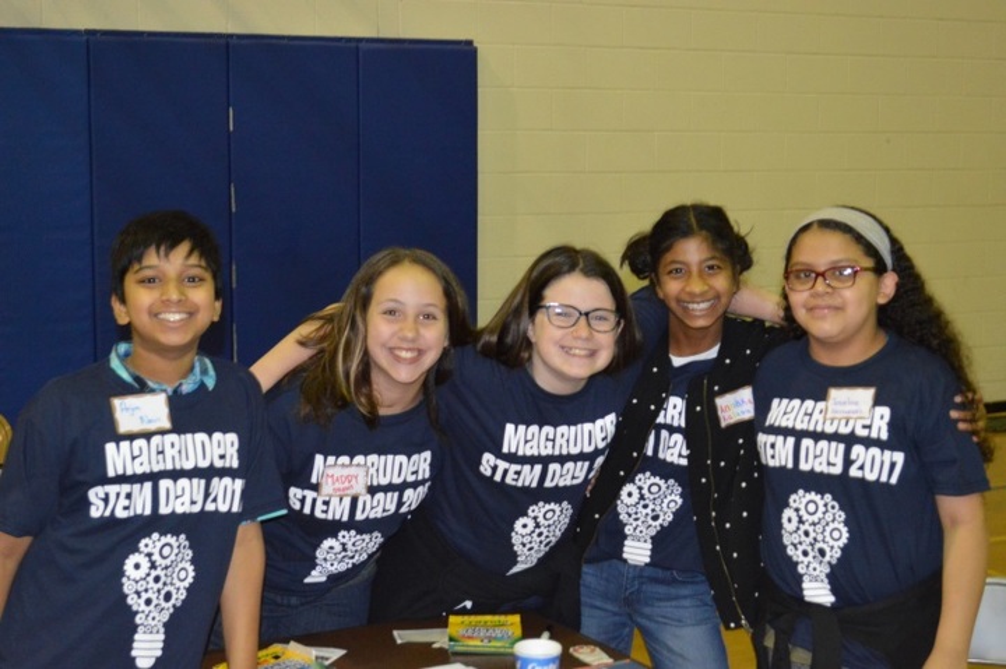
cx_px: 503
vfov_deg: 22.6
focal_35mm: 60
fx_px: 1675
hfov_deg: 33.4
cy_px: 334
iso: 3200
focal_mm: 40
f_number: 5.3
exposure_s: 1/60
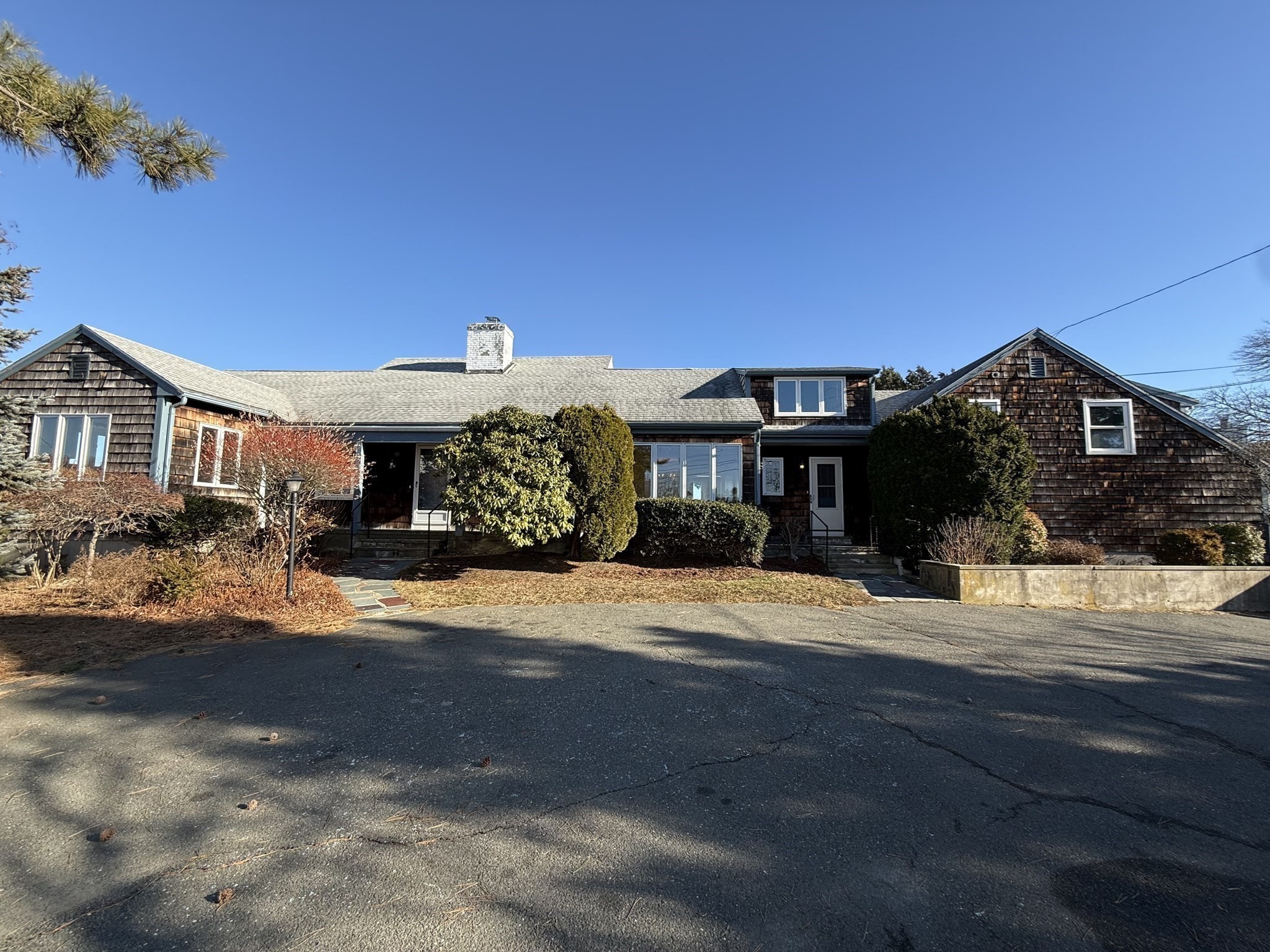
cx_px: 635
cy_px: 476
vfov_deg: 85.7
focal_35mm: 14
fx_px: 514
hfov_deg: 102.1
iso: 50
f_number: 2.2
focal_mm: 2.22
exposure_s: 1/864
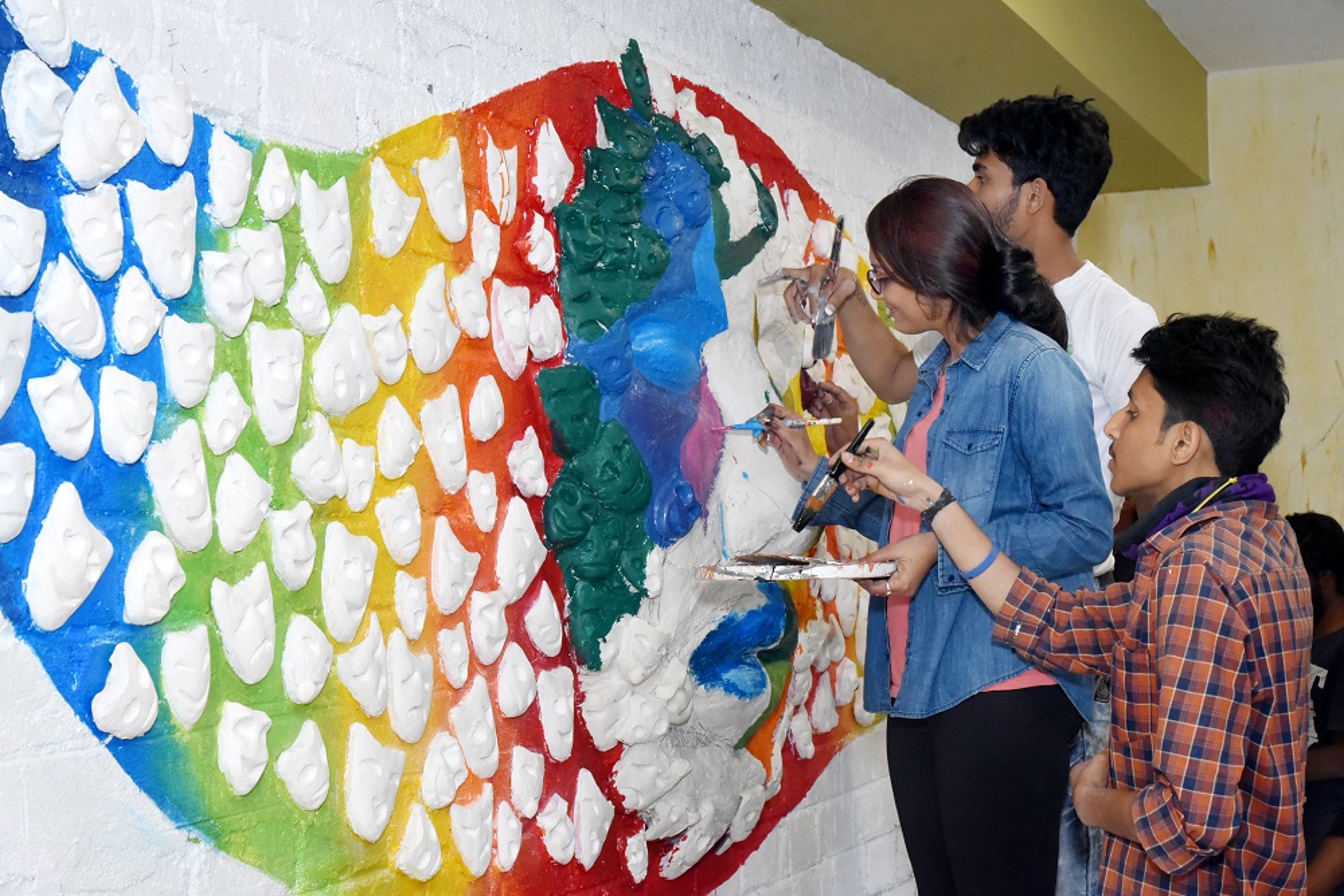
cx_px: 672
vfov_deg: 21.9
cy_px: 448
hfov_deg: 32.4
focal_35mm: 62
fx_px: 2315
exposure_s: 1/100
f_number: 8
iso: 3200
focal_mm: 62
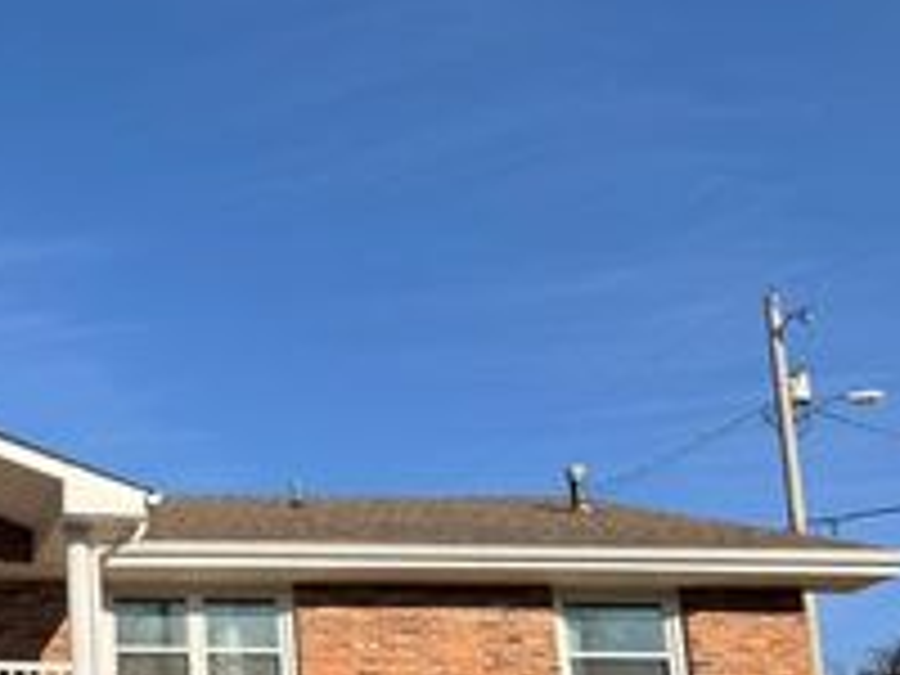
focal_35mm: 60
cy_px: 587
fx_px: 1560
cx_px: -130
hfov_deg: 28.7
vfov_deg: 23.8
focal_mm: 6.76
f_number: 1.78
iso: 80
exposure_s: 1/4975
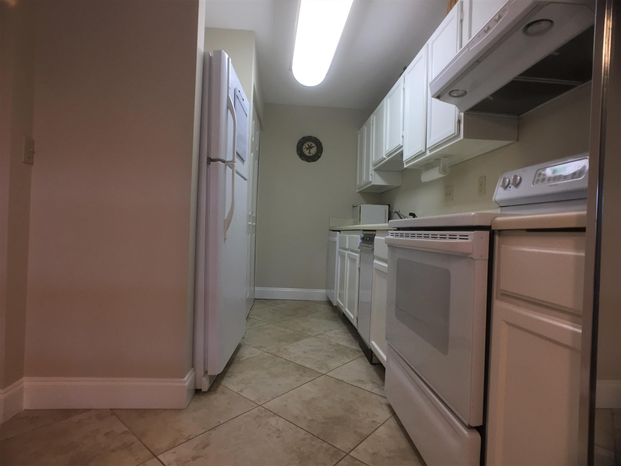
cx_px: 310
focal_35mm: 29
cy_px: 233
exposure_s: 1/19
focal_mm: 4.15
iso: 32
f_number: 2.2
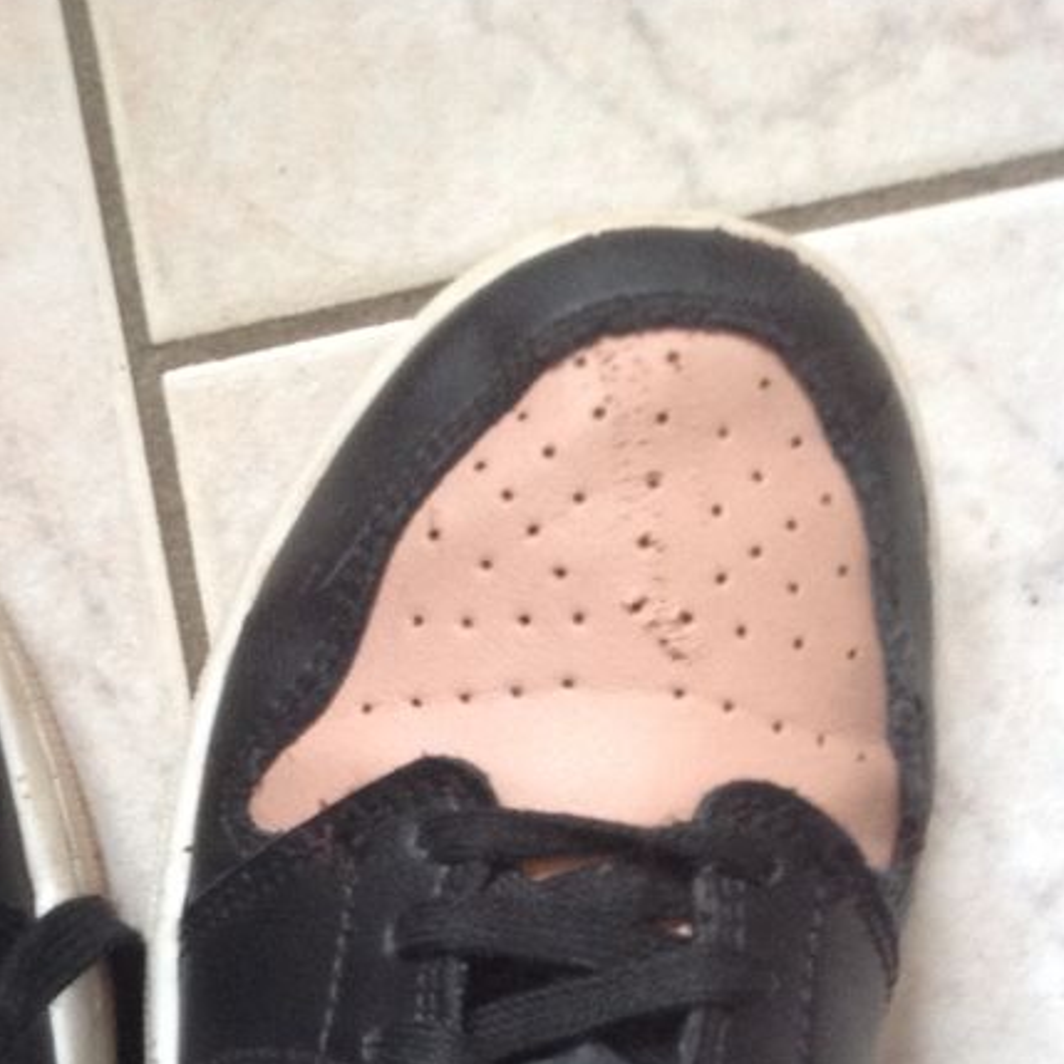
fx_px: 2504
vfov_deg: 22.5
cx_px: 170
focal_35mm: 72
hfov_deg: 23.5
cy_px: 1205
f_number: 2.4
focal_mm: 4.28
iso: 250
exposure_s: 1/15
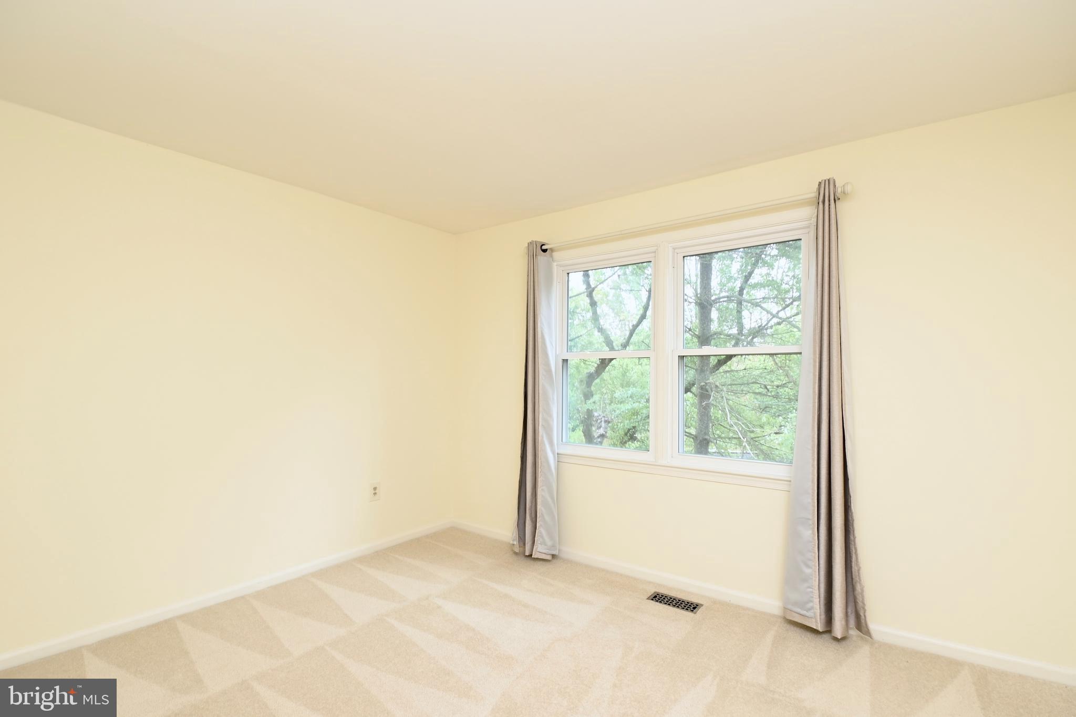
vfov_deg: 73.7
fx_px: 478
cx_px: 538
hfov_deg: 96.7
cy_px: 358
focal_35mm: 16
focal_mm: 11
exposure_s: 1/6
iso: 320
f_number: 7.1
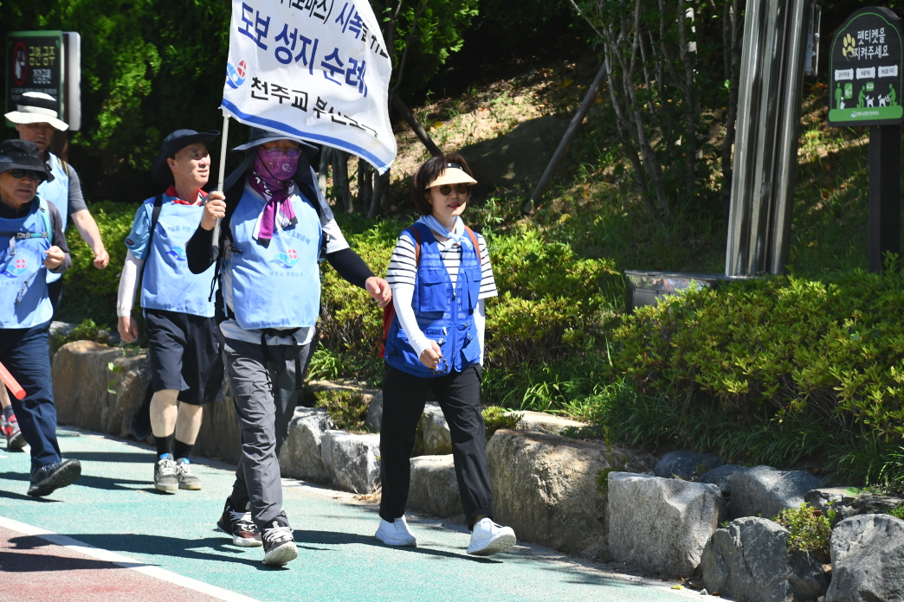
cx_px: 452
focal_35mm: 142
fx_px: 3565
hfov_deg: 14.4
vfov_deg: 9.7
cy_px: 301
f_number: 7.1
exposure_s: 1/800
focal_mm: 95
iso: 800
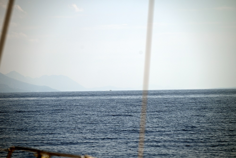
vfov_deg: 9.5
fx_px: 951
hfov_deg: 14.2
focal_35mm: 145
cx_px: 118
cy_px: 79
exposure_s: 1/2000
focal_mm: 145
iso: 100
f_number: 4.8
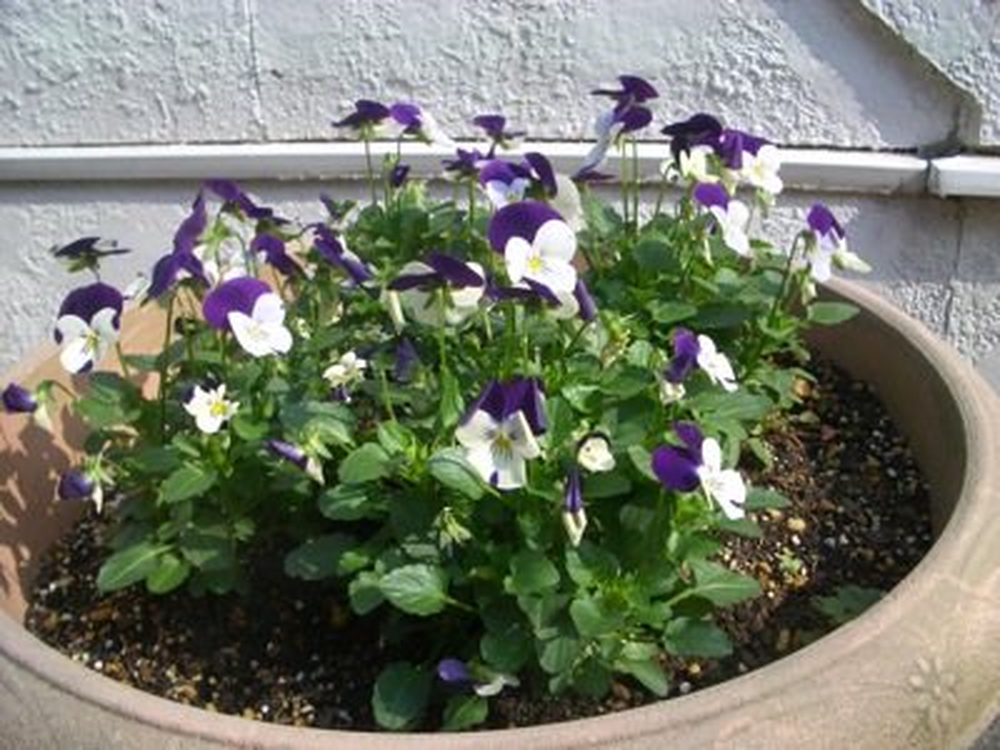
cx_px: 500
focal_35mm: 35
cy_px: 375
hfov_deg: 52.6
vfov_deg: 40.7
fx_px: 1011
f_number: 4.3
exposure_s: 1/320
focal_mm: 5.8
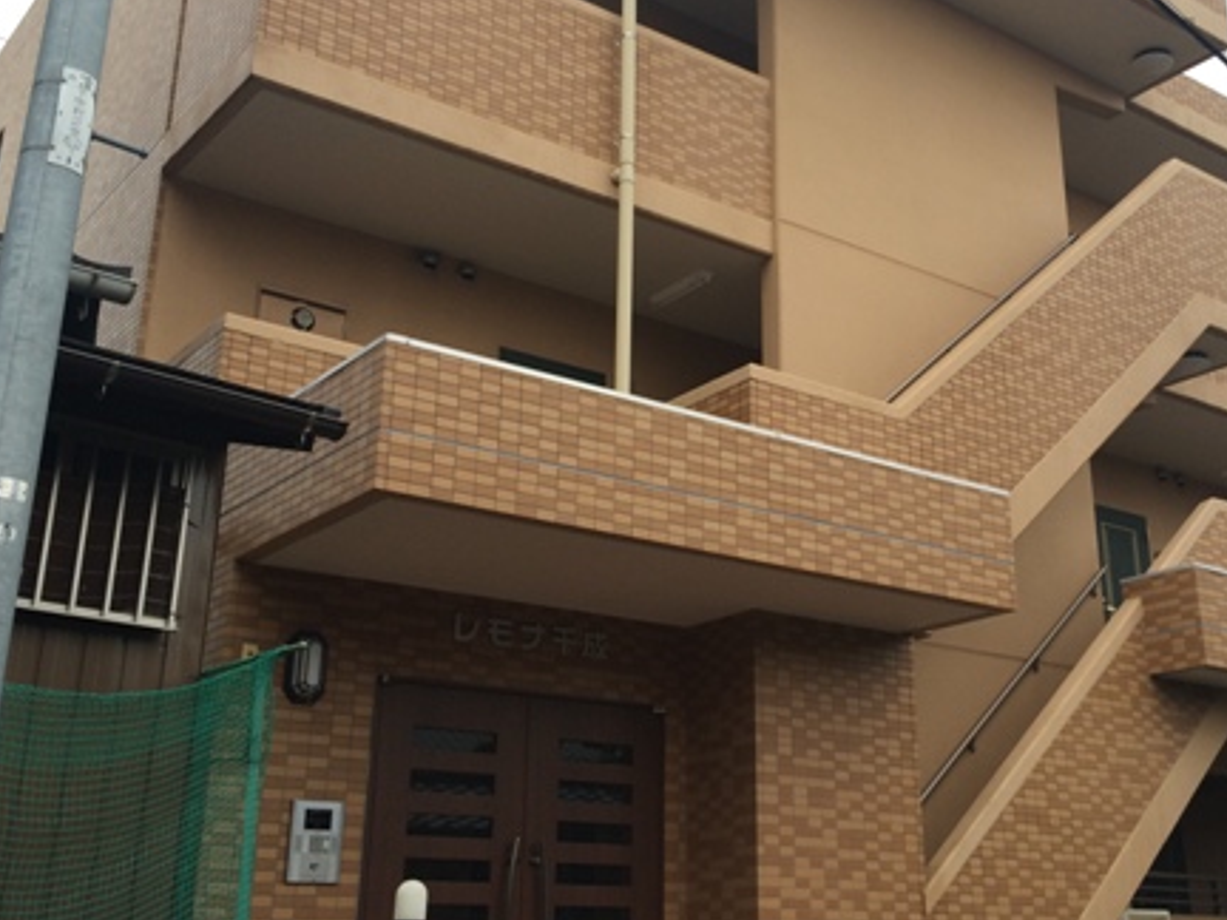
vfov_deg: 33.5
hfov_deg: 43.6
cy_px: 389
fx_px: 1524
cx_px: 750
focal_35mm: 43
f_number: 2.2
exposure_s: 1/124
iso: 32
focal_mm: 4.15
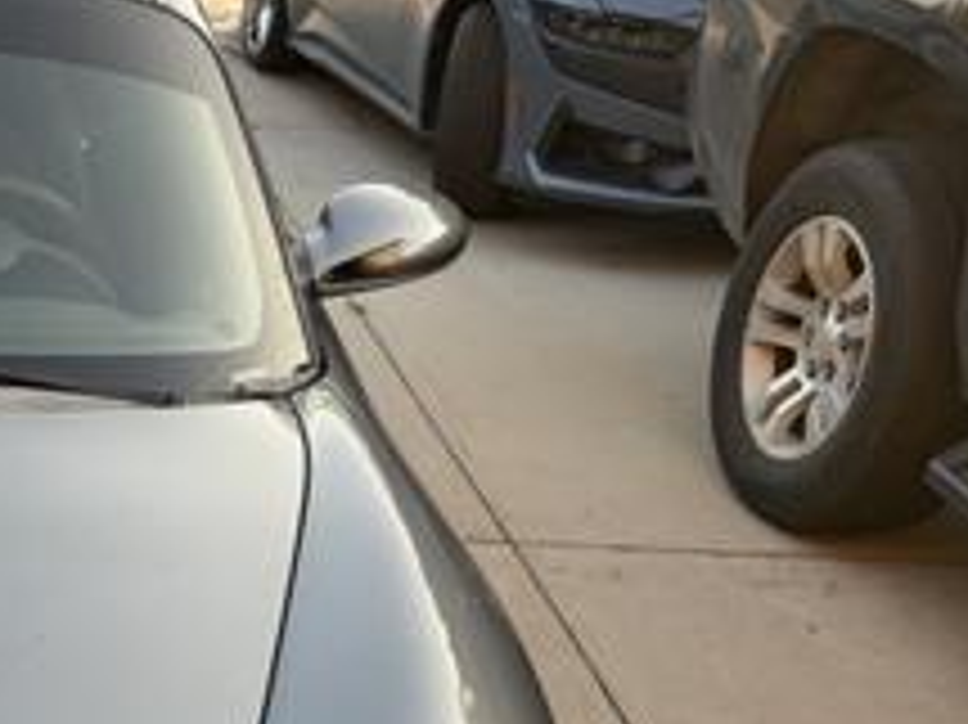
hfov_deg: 28.5
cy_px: 836
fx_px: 1705
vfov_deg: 22.4
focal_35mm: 61
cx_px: -117
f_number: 1.6
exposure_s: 1/209
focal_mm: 5.96
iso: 40
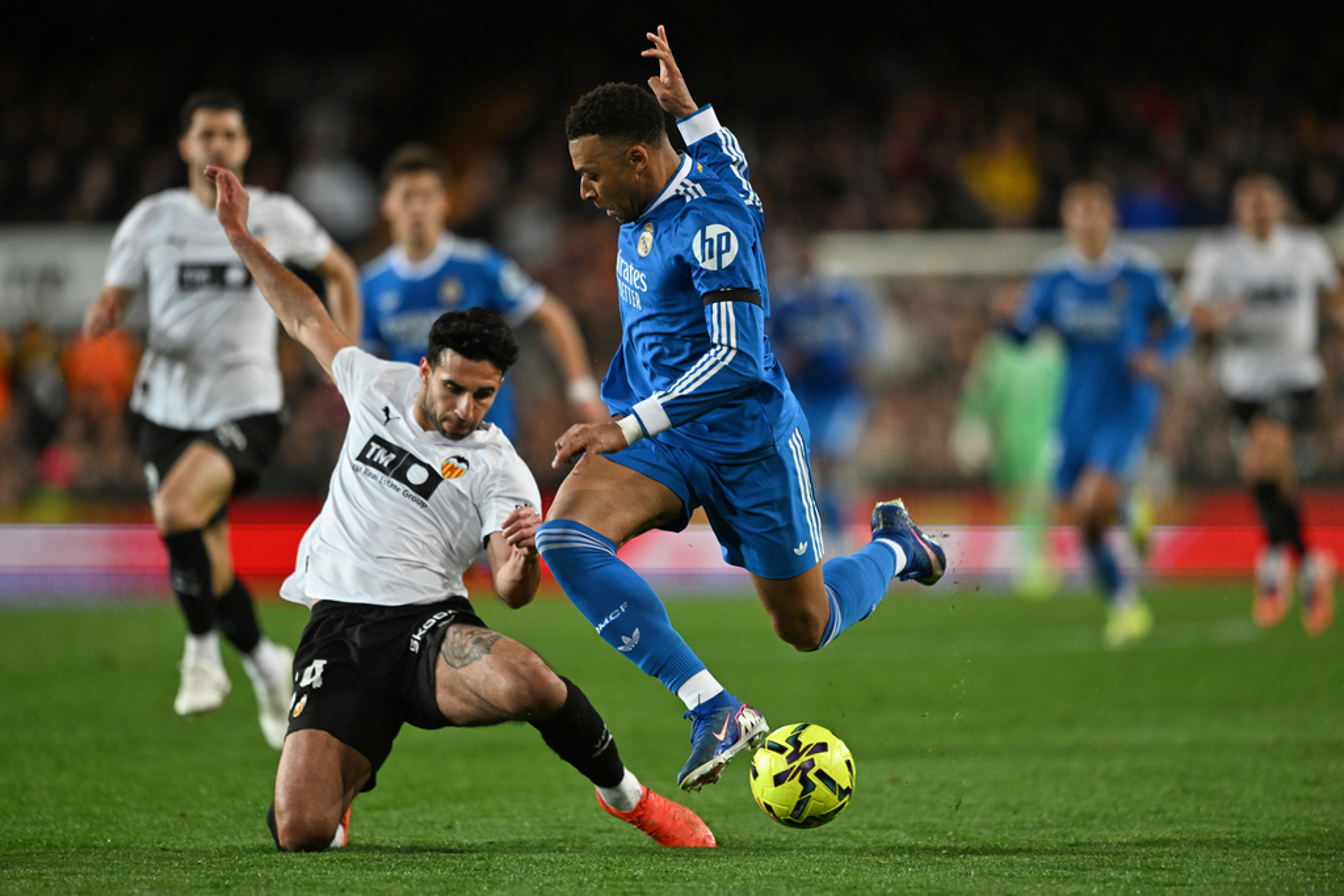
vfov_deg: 3.4
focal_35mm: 400
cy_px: 448
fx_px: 14934
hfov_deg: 5.2
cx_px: 672
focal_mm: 400
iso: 2000
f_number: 2.8
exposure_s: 1/1600
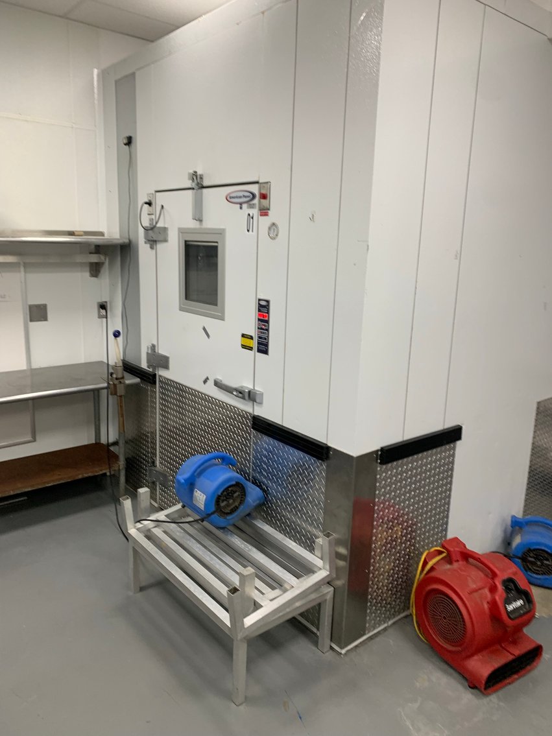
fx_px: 553
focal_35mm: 26
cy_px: 368
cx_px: 276
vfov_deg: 67.3
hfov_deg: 53.1
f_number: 1.8
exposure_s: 1/60
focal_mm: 4.25
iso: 80
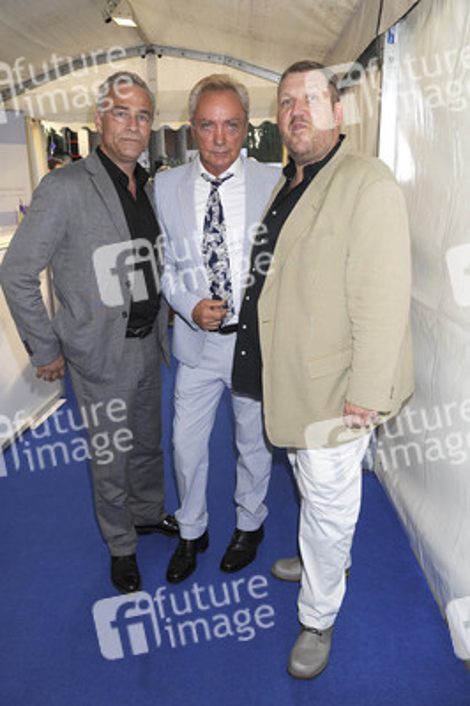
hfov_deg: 46.3
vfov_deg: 65.5
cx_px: 235
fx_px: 549
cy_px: 353
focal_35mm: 28
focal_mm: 28
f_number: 5.6
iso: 320
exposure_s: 1/200
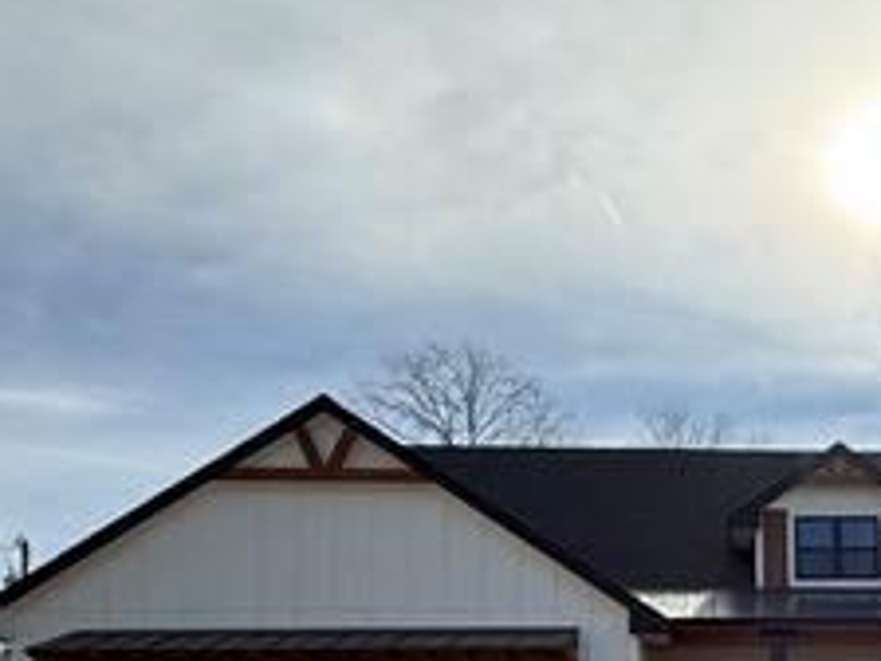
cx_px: 814
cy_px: 728
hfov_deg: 42.4
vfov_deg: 31.8
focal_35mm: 40
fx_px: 1018
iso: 80
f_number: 2.2
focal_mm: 2.22
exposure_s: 1/2976
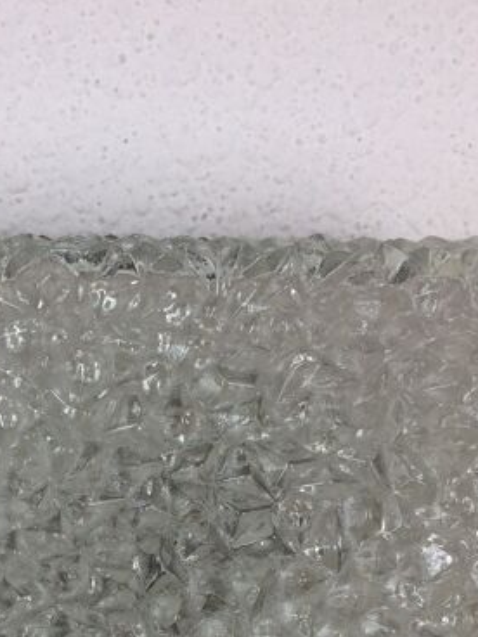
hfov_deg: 22.9
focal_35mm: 63
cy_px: 651
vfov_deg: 28.6
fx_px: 1160
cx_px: 83
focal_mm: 4.15
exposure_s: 1/100
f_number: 2.2
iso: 50
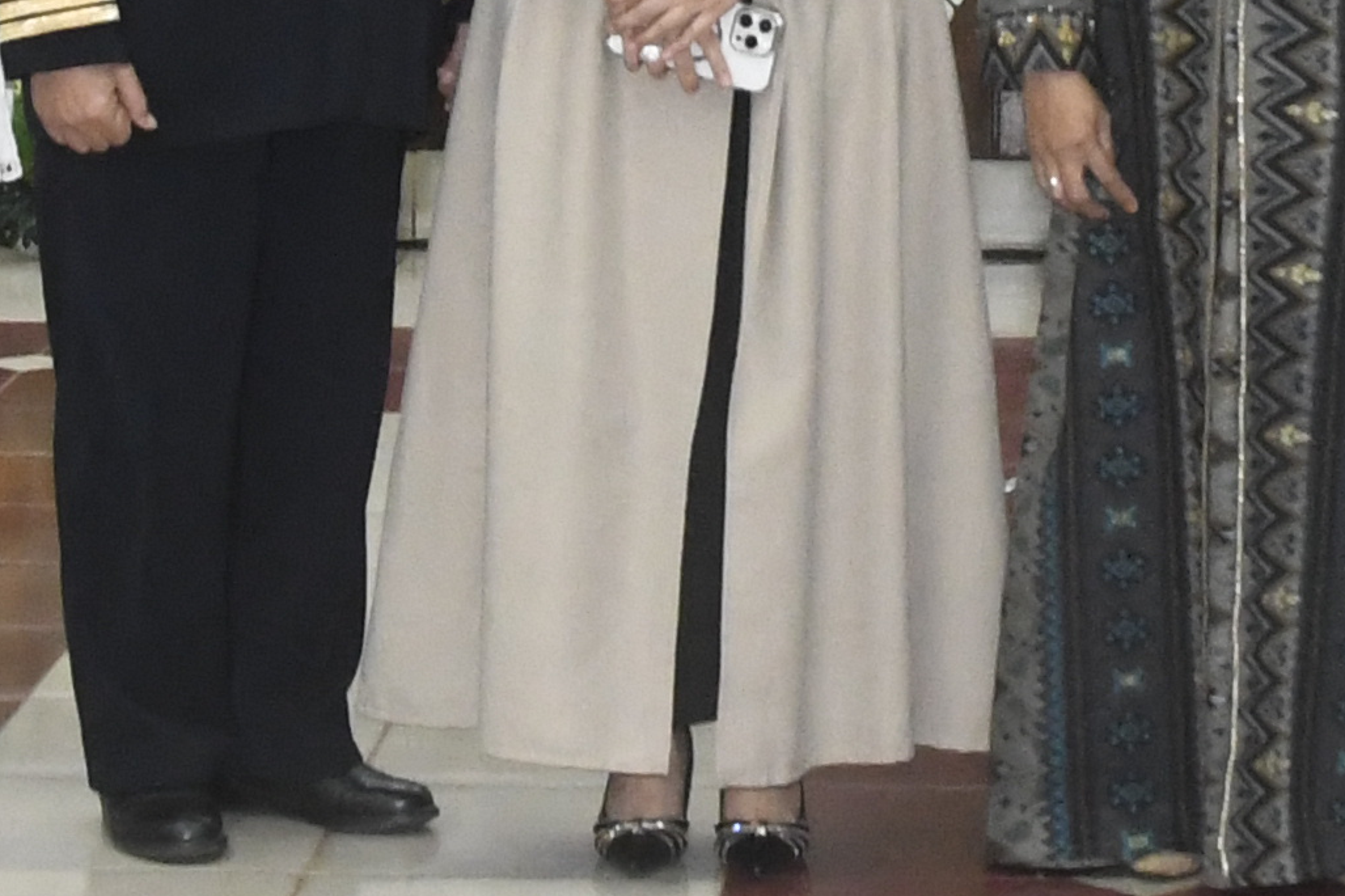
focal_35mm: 179
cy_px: -668
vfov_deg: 7.5
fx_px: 6685
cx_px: 1270
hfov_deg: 11.4
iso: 3200
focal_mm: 22
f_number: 5.6
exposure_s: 1/60
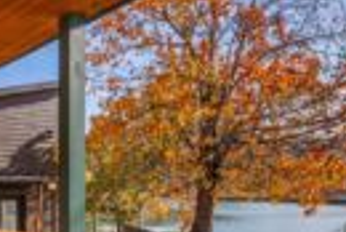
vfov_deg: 30.6
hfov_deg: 43.1
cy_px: 183
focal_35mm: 43
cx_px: 64
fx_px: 414
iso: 100
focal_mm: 14
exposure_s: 1/160
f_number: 8
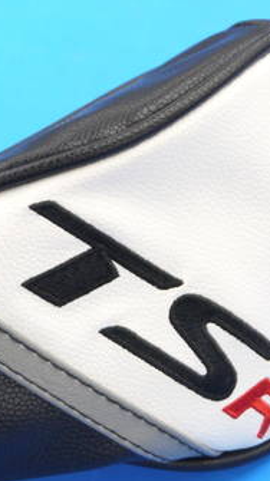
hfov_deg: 6.9
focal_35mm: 175
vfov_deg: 12.3
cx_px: -88
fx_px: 2231
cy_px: 283
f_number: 5.6
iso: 800
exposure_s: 1/80
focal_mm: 42
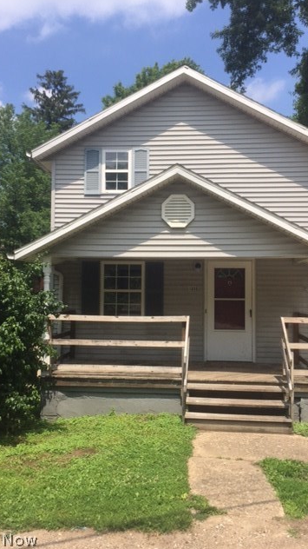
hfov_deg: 36.6
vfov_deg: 61.0
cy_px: 274
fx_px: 465
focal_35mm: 32
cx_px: 168
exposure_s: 1/2083
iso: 32
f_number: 2.2
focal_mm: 4.15
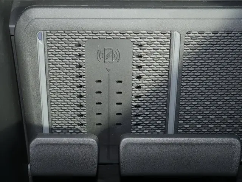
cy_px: 91
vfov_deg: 23.7
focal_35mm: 62
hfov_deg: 31.2
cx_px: 121
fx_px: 434
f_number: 5.4
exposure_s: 1/60
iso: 200
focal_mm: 31
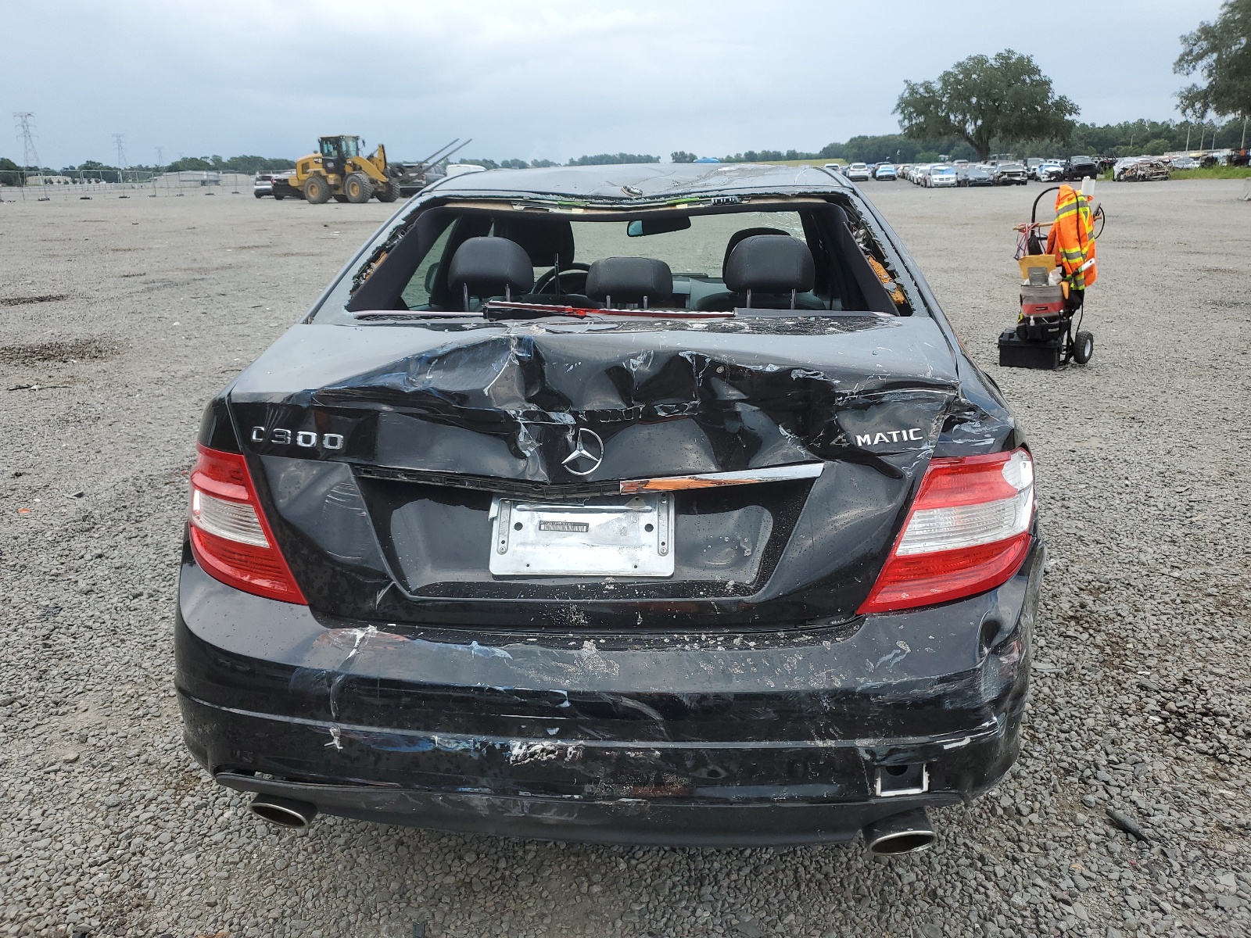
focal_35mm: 26
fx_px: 940
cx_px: 626
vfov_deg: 53.1
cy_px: 469
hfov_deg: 67.3
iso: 50
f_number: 1.5
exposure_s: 1/1250
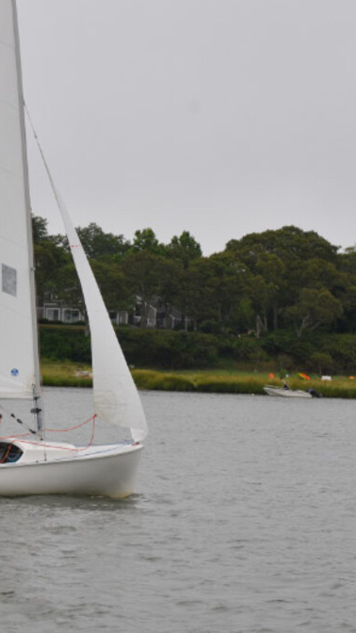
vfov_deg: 14.5
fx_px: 2484
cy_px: 316
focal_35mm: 148
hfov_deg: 8.2
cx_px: -10
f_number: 9
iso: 100
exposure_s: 1/250
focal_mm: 62
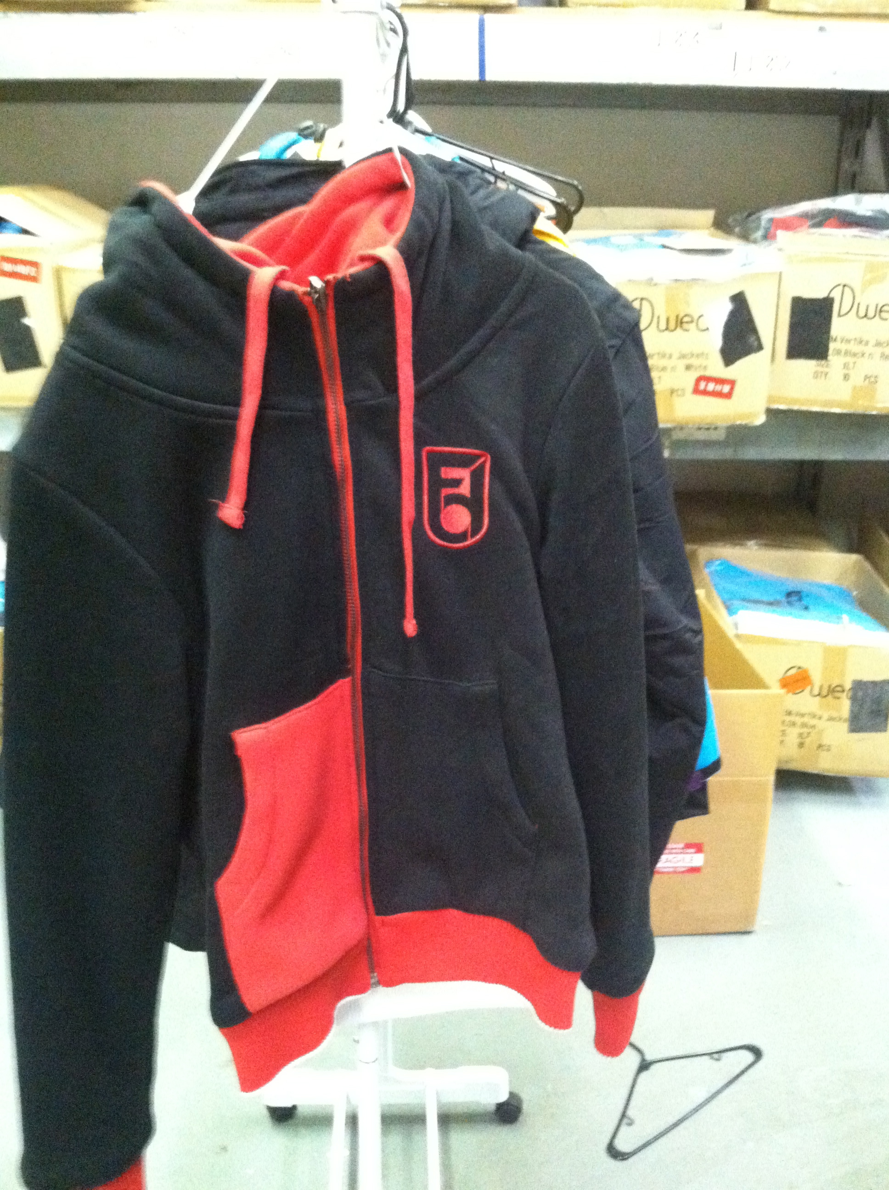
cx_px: 444
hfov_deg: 40.6
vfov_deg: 52.7
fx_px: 1202
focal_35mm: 35
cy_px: 595
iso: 1000
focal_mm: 3.85
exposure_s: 1/15
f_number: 2.8
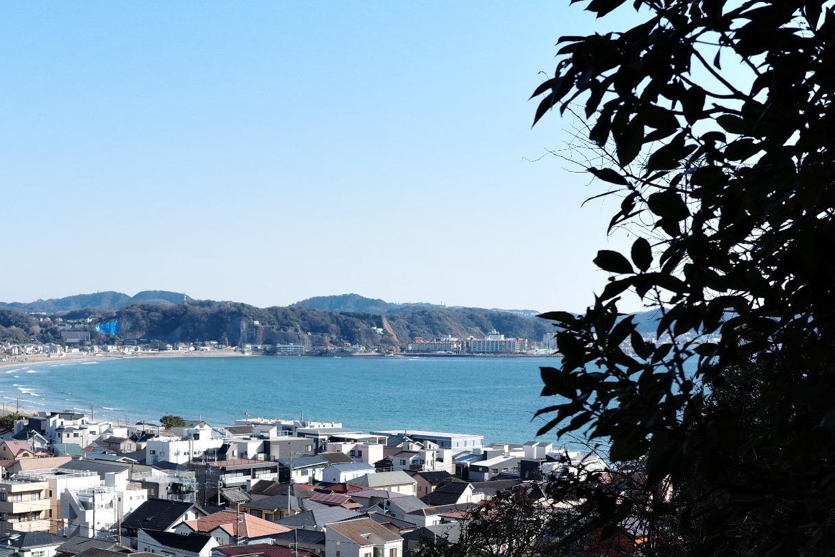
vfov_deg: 21.5
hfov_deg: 31.4
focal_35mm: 63
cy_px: 381
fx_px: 1461
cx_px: 220
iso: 100
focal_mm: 26
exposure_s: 1/400
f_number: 5
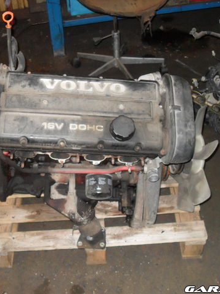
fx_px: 399
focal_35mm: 47
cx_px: 93
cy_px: 147
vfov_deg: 40.5
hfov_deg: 30.8
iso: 200
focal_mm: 6.2
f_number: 2.8
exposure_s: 1/45
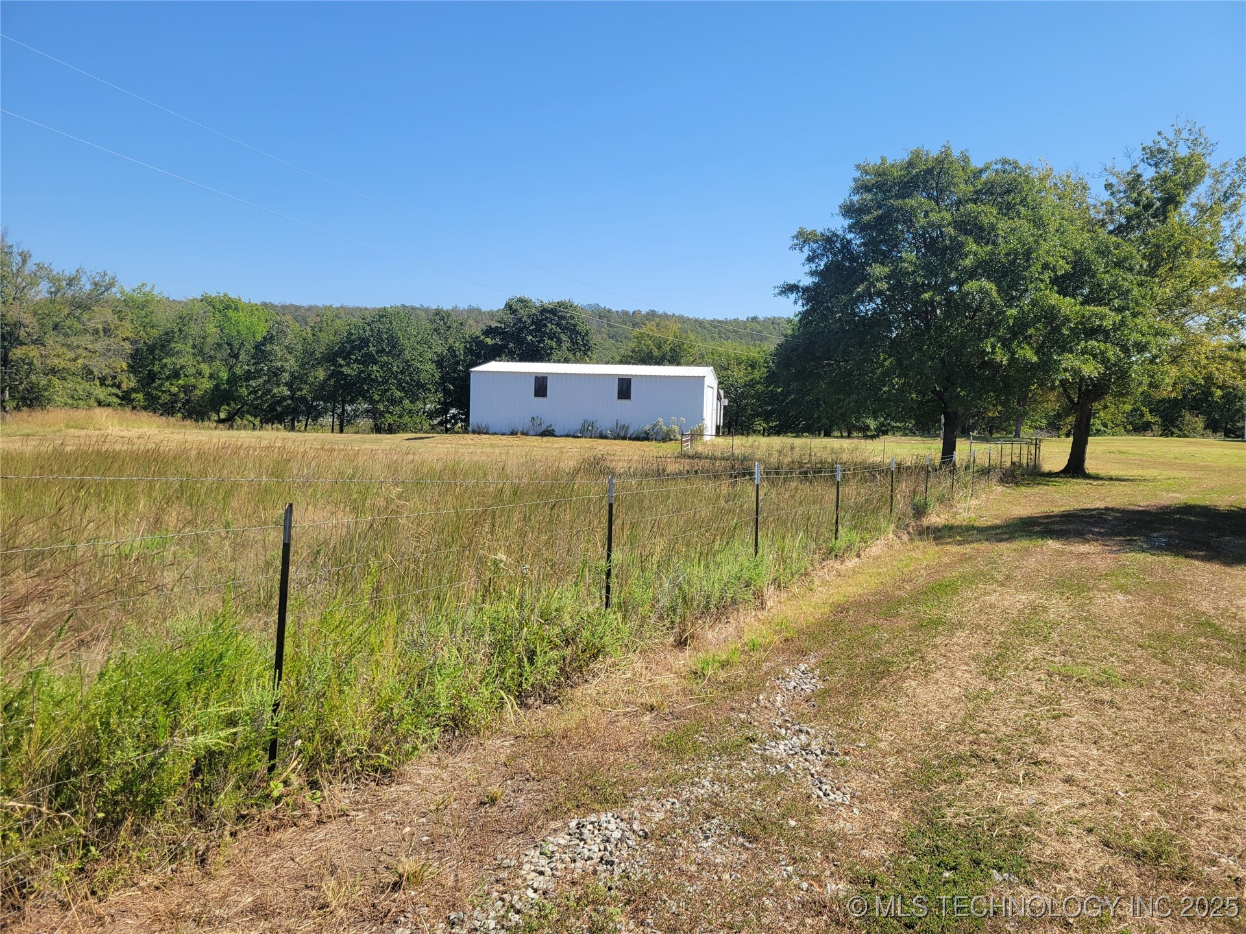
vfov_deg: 53.1
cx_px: 623
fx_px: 936
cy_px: 467
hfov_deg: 67.3
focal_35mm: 26
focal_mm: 5.4
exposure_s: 1/1770
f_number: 1.8
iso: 40
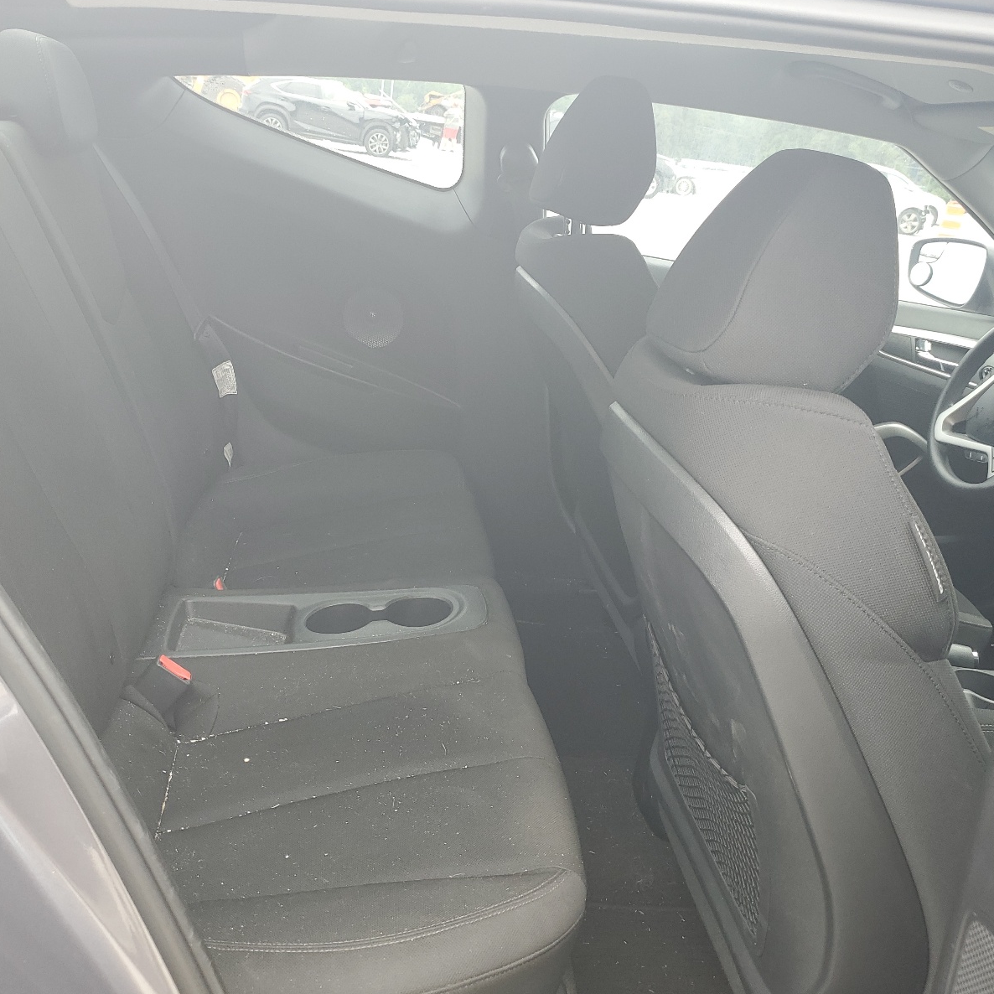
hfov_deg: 52.5
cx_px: 493
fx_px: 1007
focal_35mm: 31
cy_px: 499
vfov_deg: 52.5
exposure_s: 1/128
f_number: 1.5
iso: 50
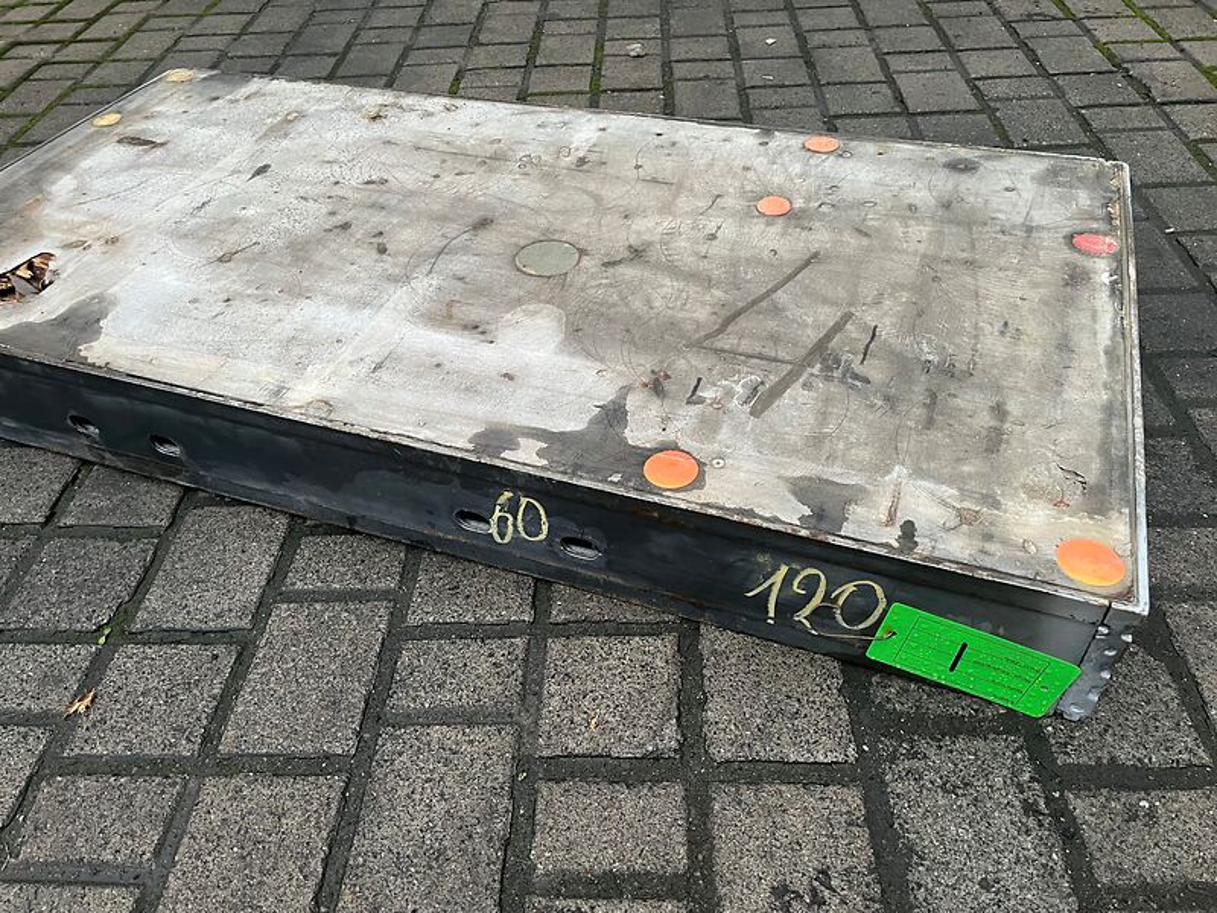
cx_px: 608
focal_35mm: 26
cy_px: 456
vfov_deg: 53.1
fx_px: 914
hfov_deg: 67.3
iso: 160
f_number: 1.6
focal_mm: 5.1
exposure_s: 1/60
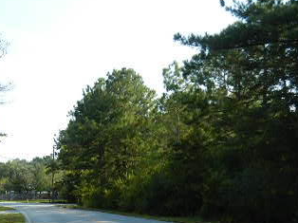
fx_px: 439
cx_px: 21
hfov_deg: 35.0
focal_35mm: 51
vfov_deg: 27.7
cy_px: 191
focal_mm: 4.5
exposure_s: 1/640
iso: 125
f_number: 3.2
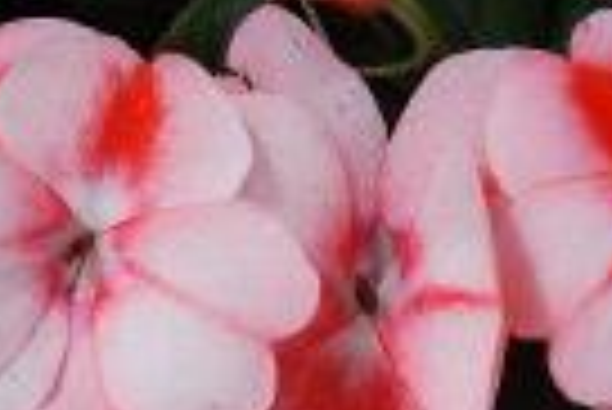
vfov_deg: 7.7
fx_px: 2995
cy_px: 523
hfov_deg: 11.7
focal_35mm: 176
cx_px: 284
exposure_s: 1/125
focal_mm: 40
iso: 100
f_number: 8
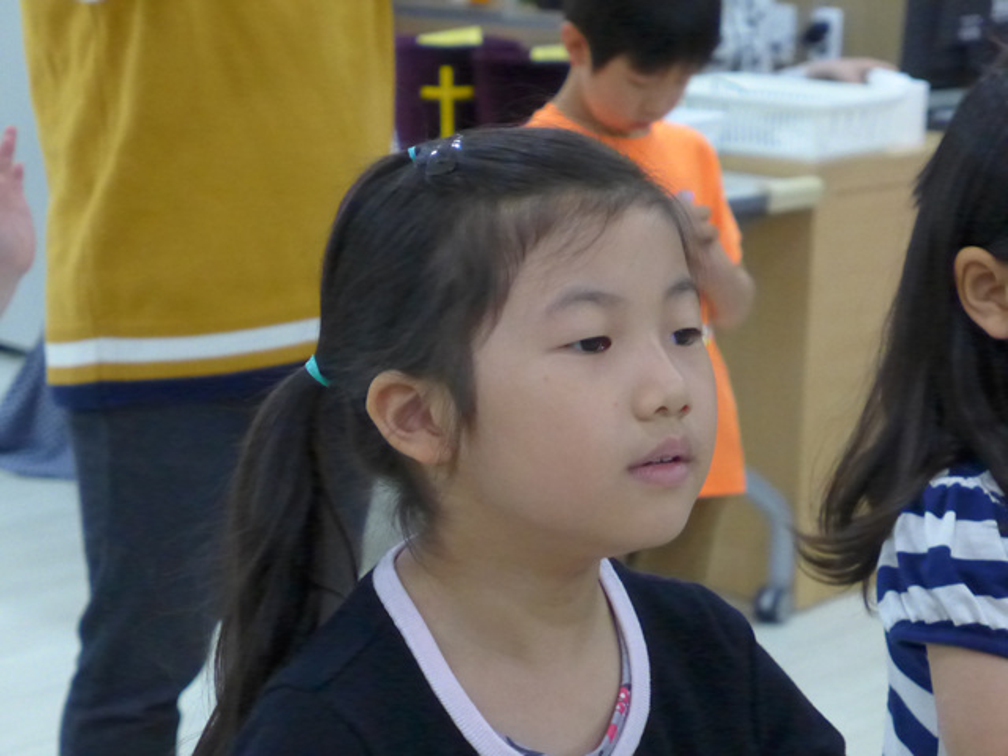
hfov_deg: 21.8
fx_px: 2621
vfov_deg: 16.4
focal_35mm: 90
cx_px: 504
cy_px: 378
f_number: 2.3
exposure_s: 1/400
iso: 1600
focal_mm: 17.7
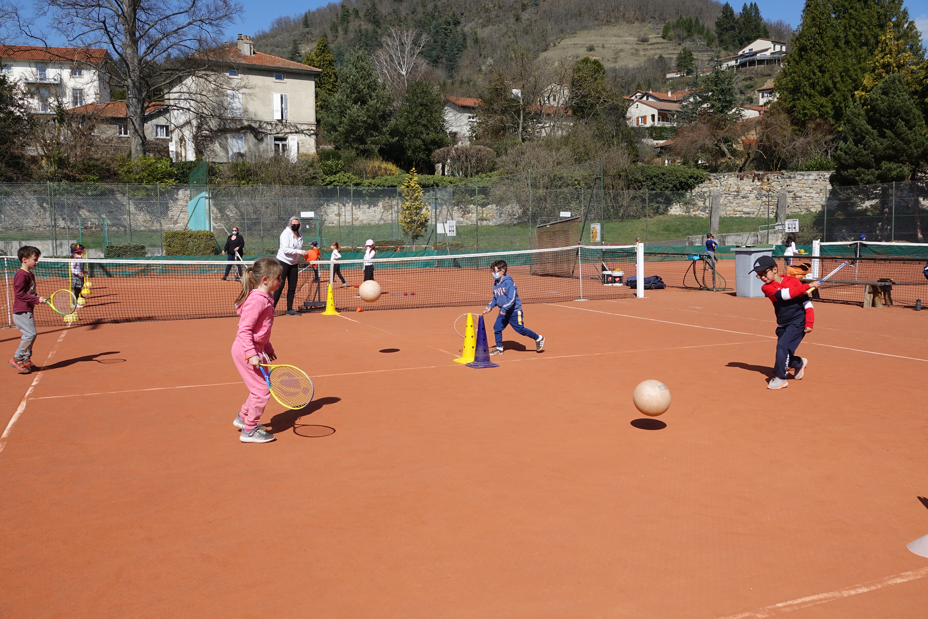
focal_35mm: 30
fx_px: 773
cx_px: 464
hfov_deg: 61.9
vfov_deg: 43.6
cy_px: 310
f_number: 4.5
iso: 100
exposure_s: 1/1000
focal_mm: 11.03
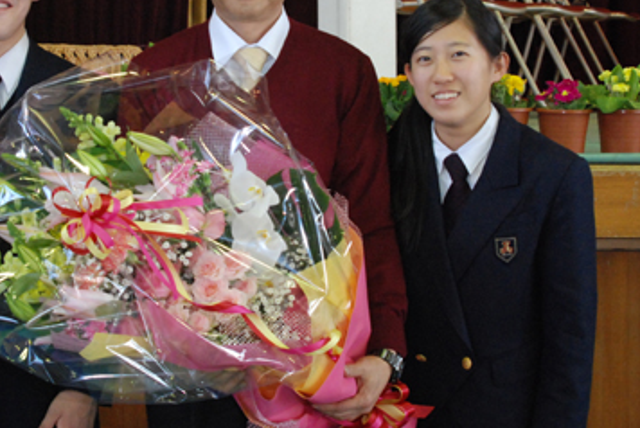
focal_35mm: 81
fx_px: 1441
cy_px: 120
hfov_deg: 25.0
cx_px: 268
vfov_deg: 16.8
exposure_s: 1/125
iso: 1600
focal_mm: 32
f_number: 5.6
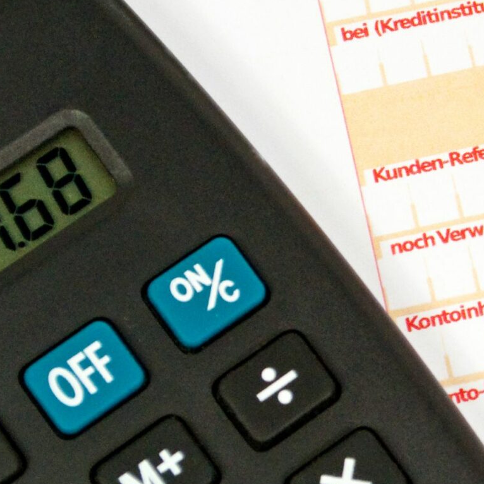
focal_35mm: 213
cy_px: 102
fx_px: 3369
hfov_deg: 8.1
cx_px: 710
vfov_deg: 8.2
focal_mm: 50
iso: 1600
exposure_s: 1/125
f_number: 10
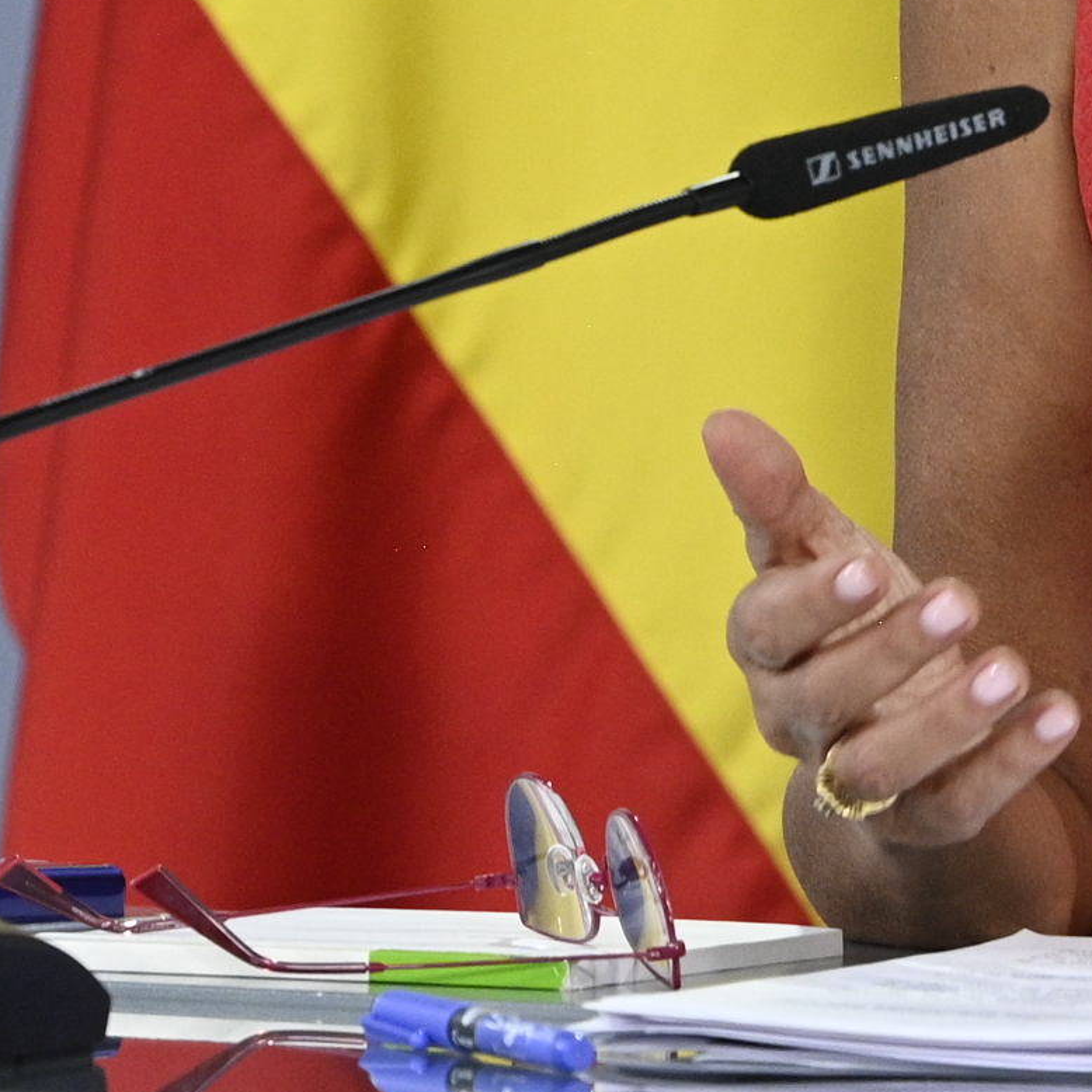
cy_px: -234
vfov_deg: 2.3
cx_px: 1449
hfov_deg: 2.3
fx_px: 27553
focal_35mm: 772
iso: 1600
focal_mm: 160
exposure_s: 1/160
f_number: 5
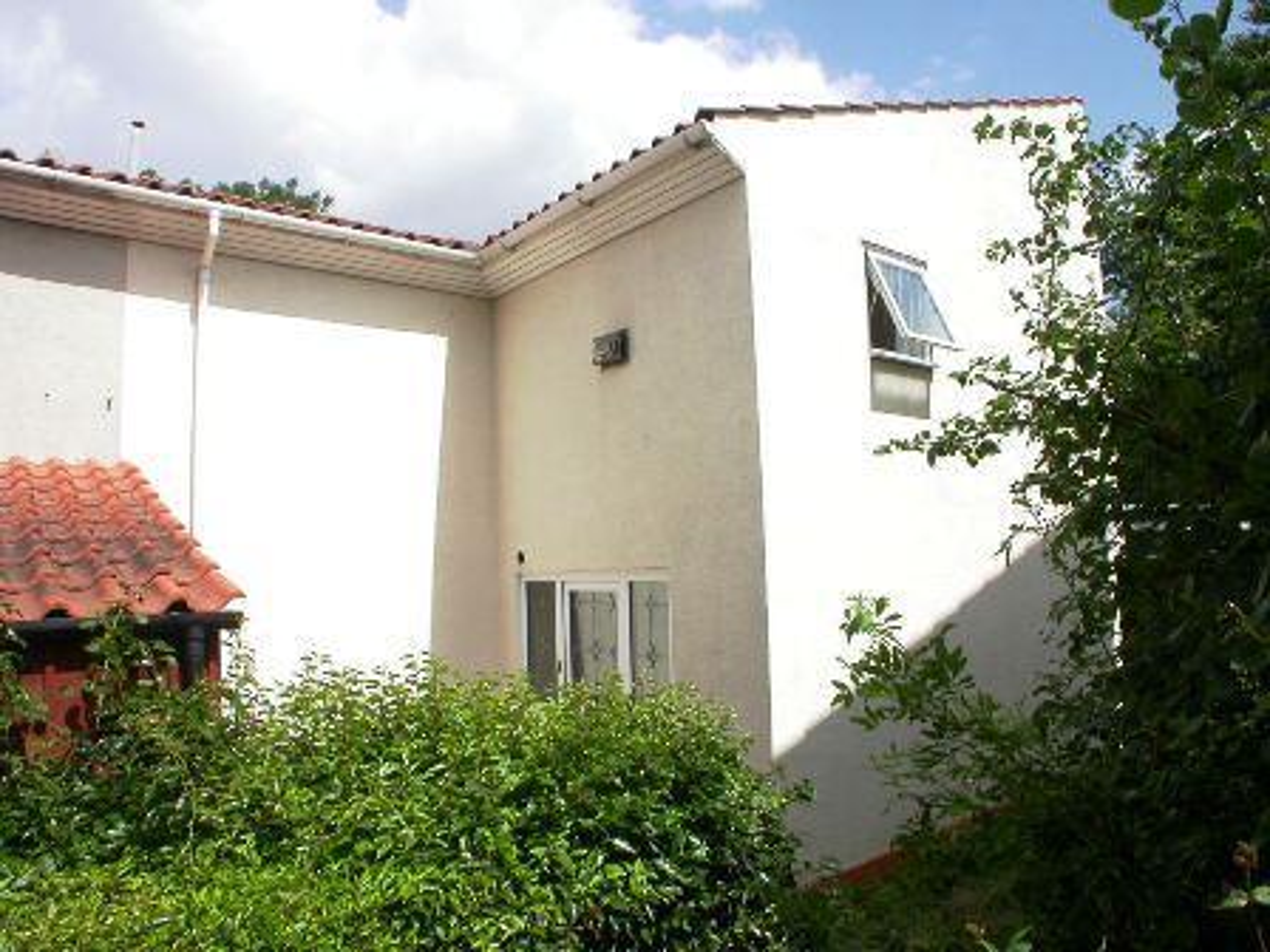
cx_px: 635
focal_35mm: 38
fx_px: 1394
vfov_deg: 37.7
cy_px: 476
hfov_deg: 49.0
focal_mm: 7.85
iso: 100
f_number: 7.5
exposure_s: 1/289
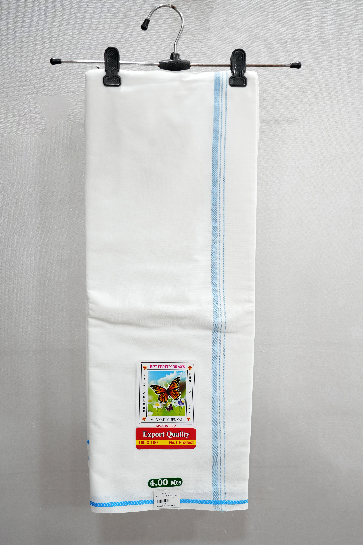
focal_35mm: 40
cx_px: 182
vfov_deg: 48.5
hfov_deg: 33.4
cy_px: 272
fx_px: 605
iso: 1600
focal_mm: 40
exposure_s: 1/60
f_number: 5.6
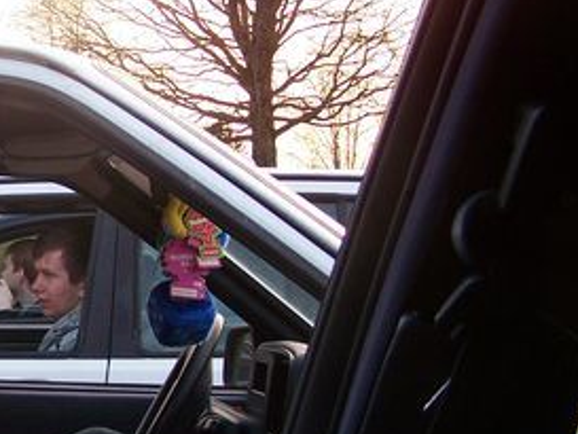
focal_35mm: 89
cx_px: -23
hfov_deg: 21.1
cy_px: 225
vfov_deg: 16.6
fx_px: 1487
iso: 80
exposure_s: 1/125
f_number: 2.8
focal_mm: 6.3
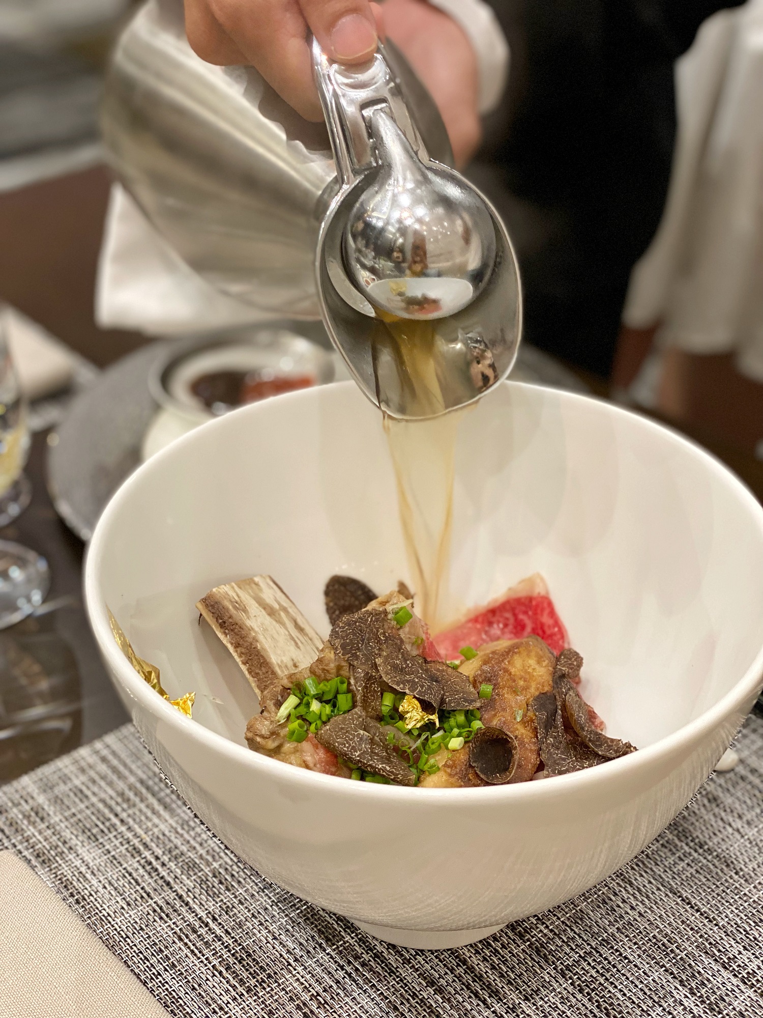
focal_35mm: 52
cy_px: 509
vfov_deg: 36.8
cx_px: 382
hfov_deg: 28.0
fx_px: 1528
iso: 125
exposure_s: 1/33
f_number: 2
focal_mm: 6
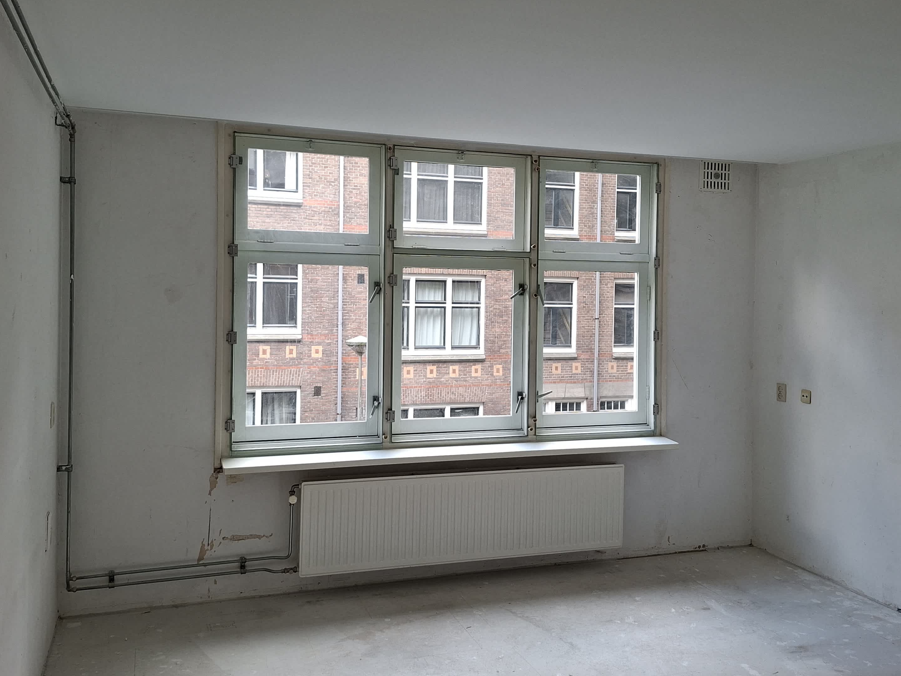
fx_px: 833
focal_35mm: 32
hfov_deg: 56.8
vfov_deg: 44.1
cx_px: 461
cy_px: 298
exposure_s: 1/100
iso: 100
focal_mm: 5.5
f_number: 1.8
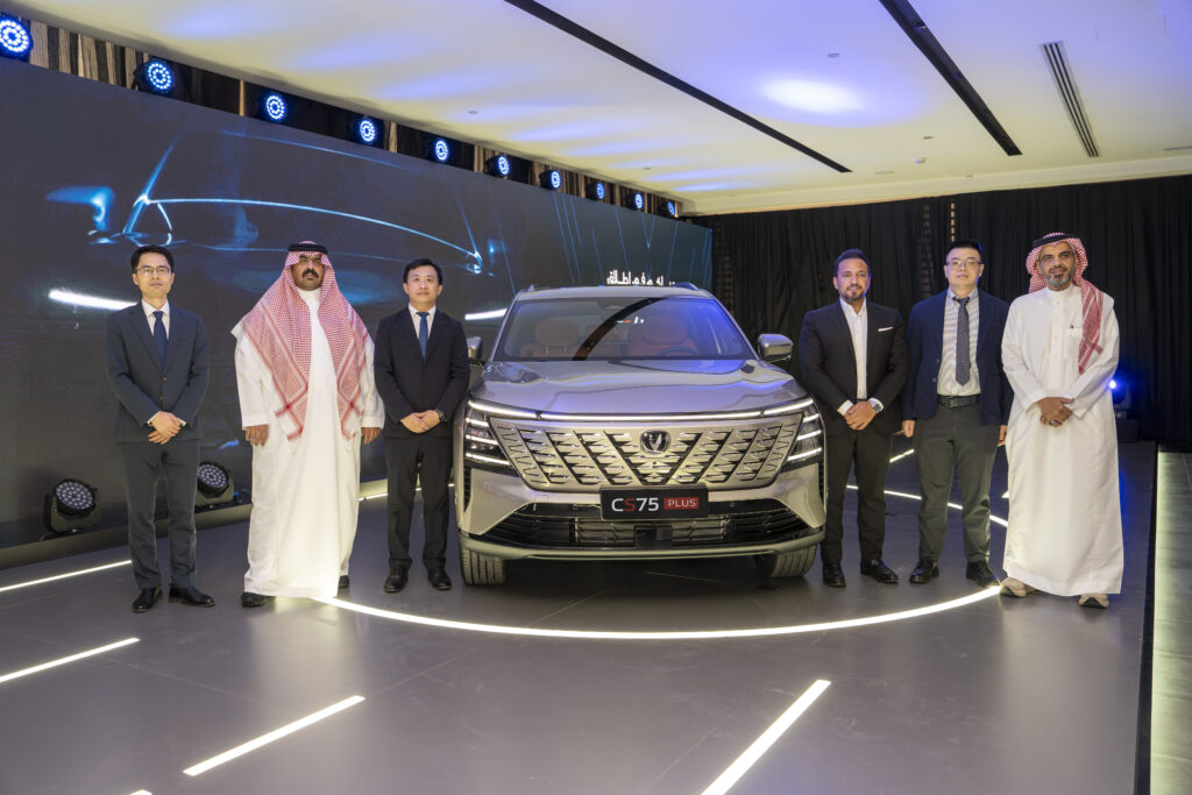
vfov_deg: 45.0
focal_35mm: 29
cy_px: 398
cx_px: 596
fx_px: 960
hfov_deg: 63.7
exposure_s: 1/200
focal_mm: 29
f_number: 4.5
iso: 1600
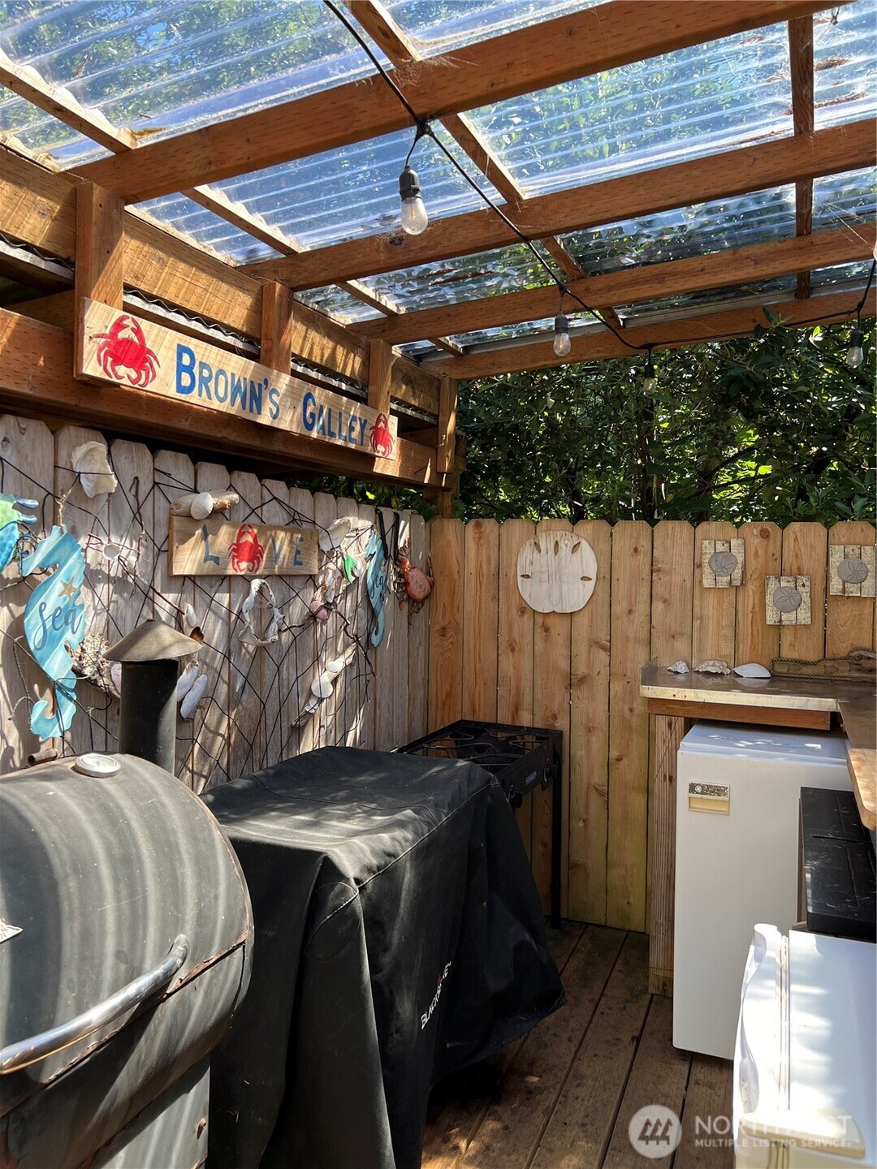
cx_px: 438
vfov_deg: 67.3
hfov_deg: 53.1
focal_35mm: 26
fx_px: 878
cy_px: 584
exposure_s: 1/516
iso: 50
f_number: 1.5
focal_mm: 5.7
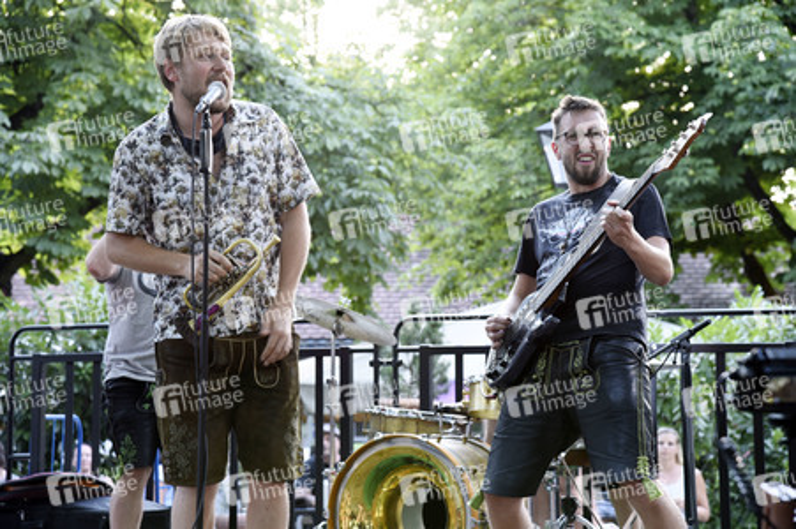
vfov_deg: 13.9
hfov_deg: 20.8
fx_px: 2165
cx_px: 398
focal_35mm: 98
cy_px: 264
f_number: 5.6
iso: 800
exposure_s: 1/60
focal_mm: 98
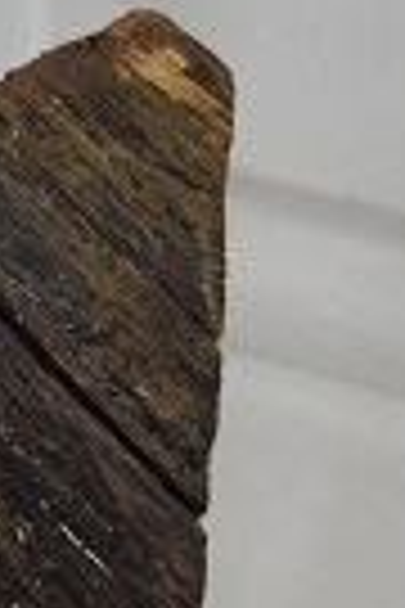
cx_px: -418
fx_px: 4906
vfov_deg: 6.9
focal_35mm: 291
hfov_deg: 4.7
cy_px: 1027
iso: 400
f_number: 5
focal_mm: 35
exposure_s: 1/60
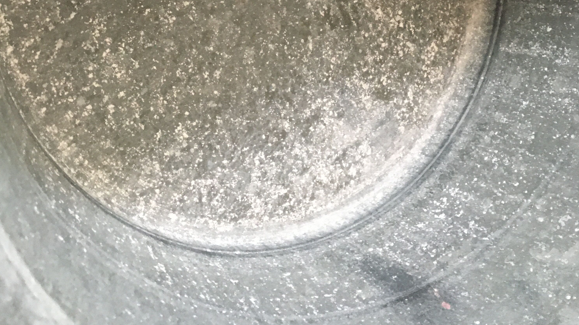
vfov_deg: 26.1
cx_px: 294
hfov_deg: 47.4
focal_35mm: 43
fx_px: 660
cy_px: -10
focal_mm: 4.15
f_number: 2.2
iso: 200
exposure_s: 1/25
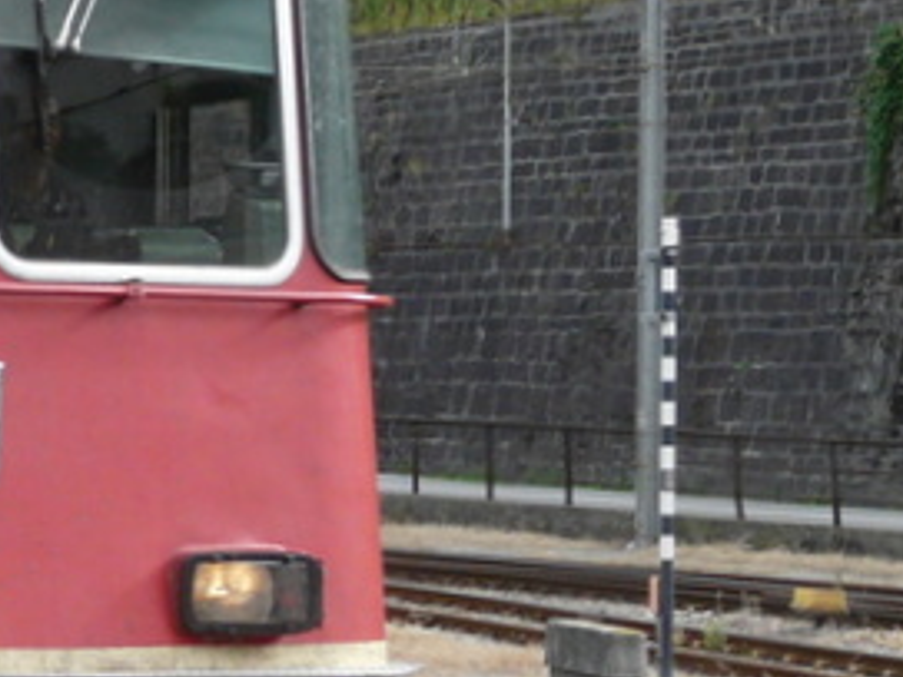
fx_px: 4982
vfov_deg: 7.8
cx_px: -448
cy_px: 332
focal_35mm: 191
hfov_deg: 10.0
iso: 100
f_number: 4
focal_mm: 8.5
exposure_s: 1/200
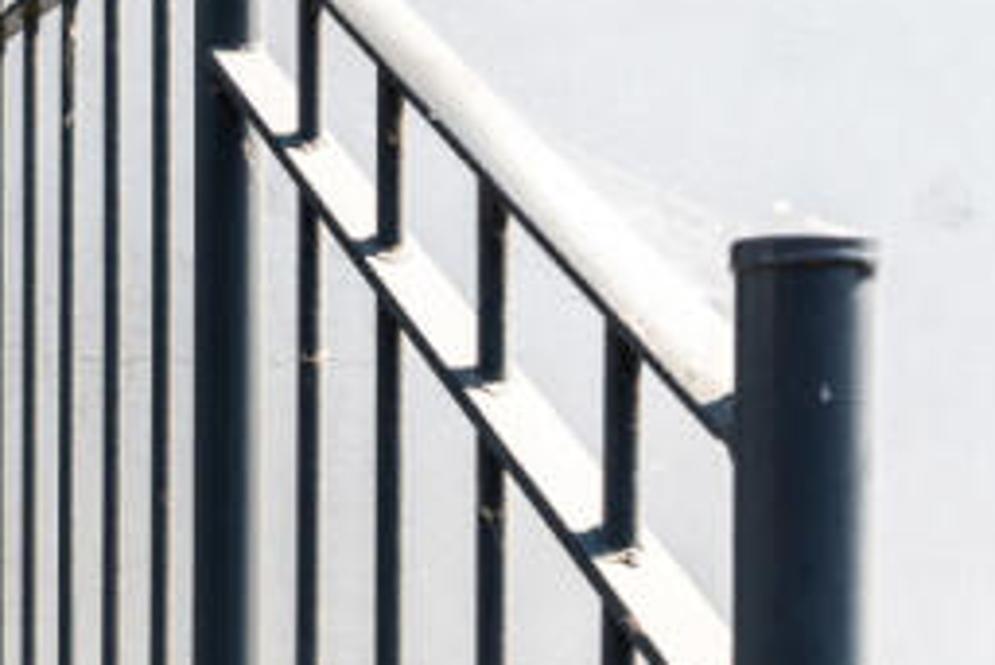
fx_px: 1770
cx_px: -439
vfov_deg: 21.3
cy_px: 334
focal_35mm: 64
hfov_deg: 25.1
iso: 100
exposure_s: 1/160
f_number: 8
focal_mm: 16
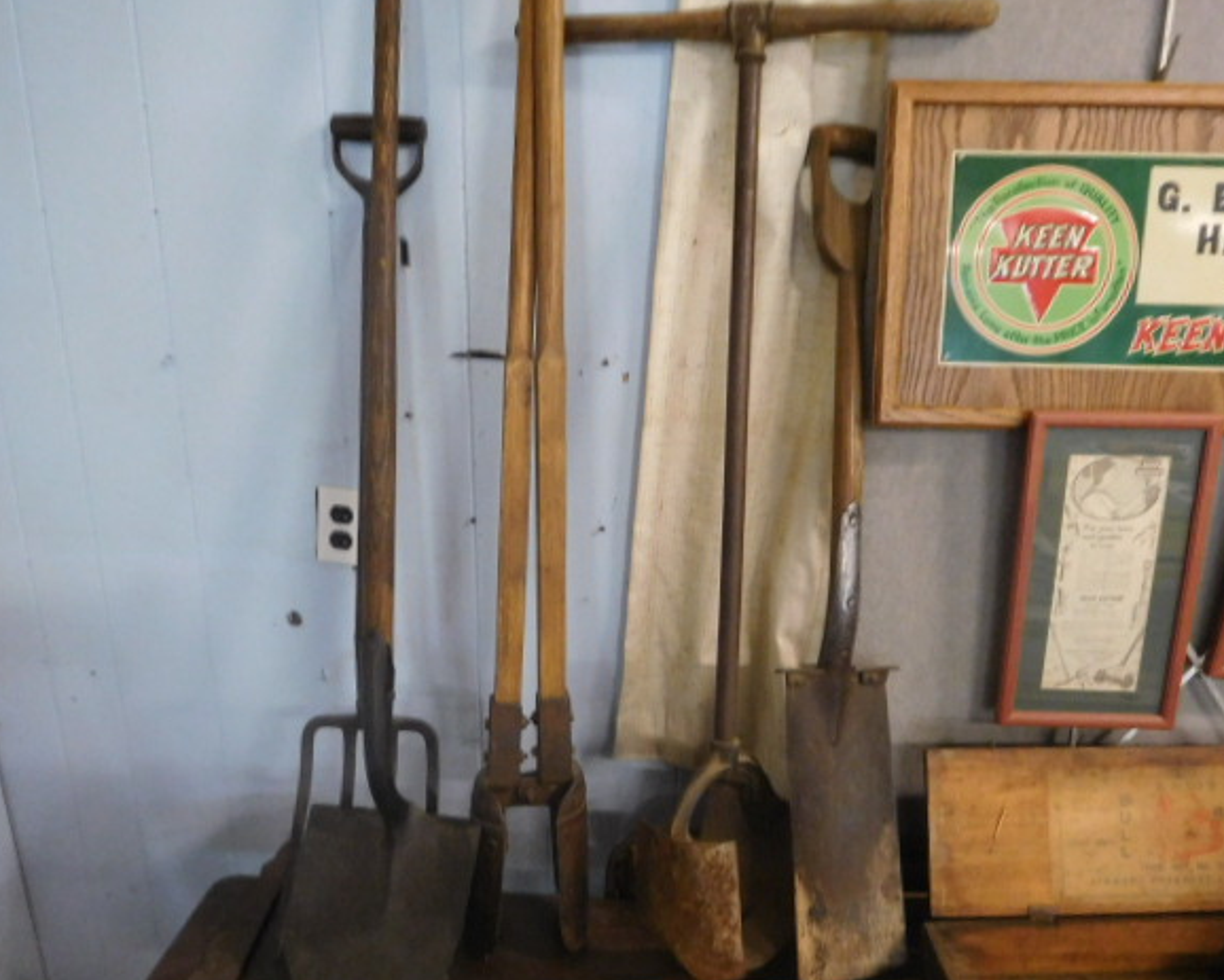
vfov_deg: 53.2
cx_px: 663
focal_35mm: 27
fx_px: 979
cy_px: 500
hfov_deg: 63.9
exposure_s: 1/8
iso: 640
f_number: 3.4
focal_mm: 4.5
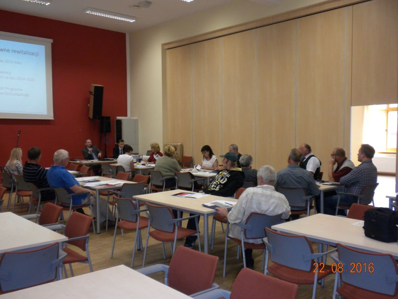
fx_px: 425
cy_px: 150
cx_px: 199
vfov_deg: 38.7
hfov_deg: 50.1
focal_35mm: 37
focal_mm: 6.6
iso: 200
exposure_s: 1/32.5
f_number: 3.5
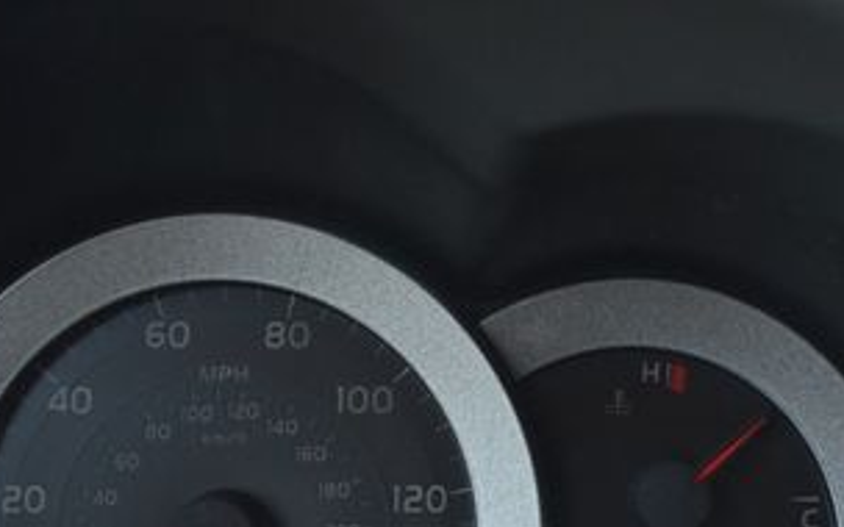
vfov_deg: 22.1
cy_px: 409
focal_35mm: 58
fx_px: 1334
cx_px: 583
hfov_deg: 34.7
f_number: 3.5
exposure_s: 1/160
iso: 800
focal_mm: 18
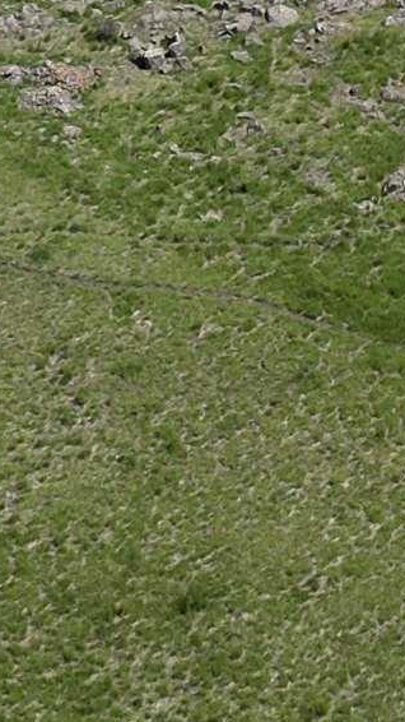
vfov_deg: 13.3
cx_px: 329
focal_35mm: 142
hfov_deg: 8.5
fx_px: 2713
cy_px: -663
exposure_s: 1/2500
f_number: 1.7
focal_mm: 6.72
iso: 100
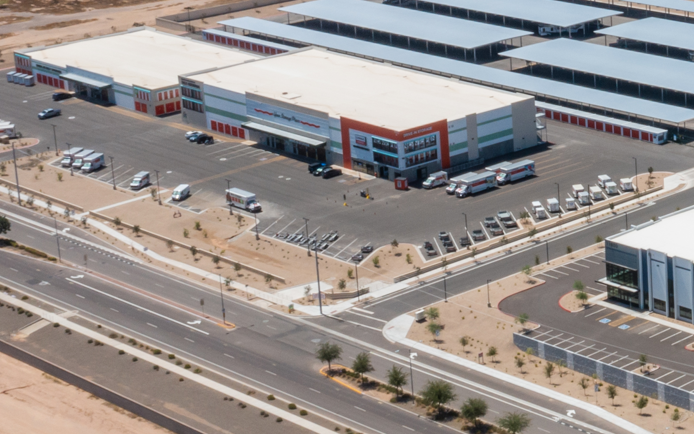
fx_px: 1872
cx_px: 905
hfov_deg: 19.4
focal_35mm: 99
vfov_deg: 13.1
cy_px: 85
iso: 100
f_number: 11
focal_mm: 10.26
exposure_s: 1/200
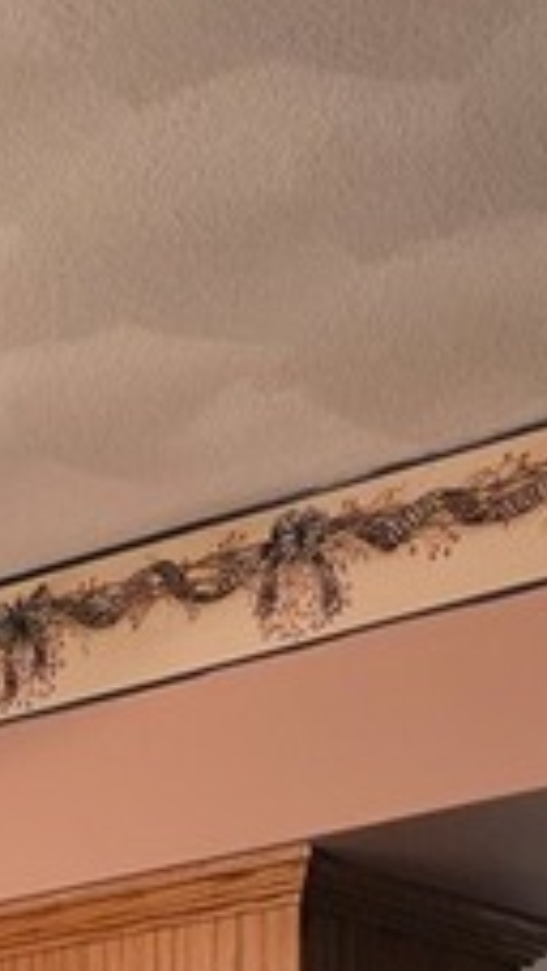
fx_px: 3063
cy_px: 2040
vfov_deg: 14.4
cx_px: -21
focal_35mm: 119
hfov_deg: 10.1
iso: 500
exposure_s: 1/120
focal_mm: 6.3
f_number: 1.7
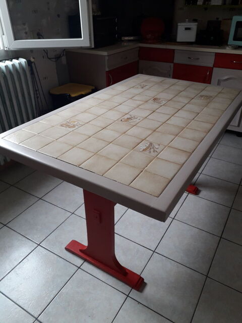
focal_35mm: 27
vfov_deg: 65.3
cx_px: 121
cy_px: 162
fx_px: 252
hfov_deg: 51.4
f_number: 1.9
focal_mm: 3.6
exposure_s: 1/50
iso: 100
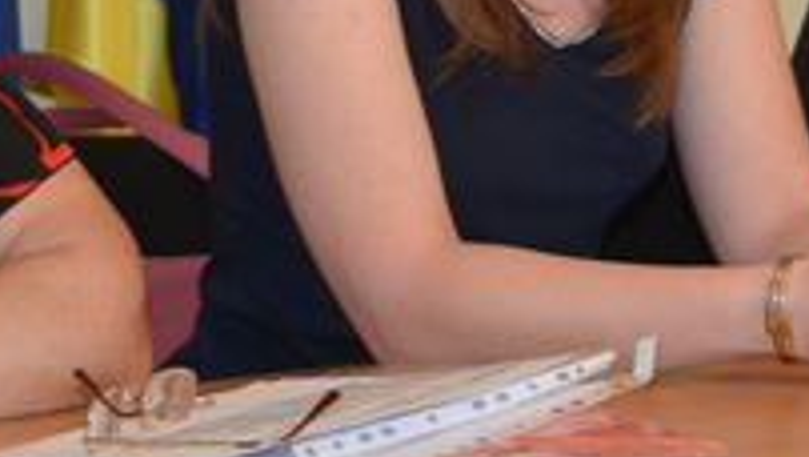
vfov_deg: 5.1
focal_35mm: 236
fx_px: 5067
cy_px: -369
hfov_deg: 9.1
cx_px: 793
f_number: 4.2
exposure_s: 1/60
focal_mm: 38
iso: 800
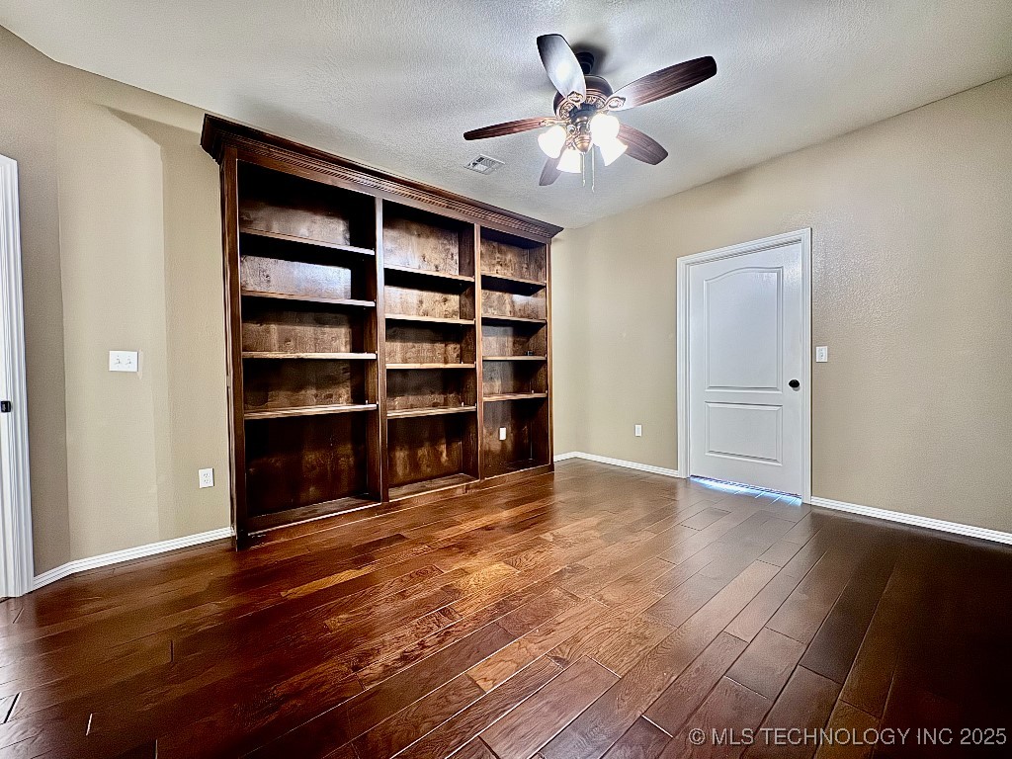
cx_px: 506
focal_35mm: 14
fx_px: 409
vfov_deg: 85.7
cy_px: 380
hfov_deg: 102.1
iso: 3200
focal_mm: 2.22
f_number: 2.2
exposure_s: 1/24
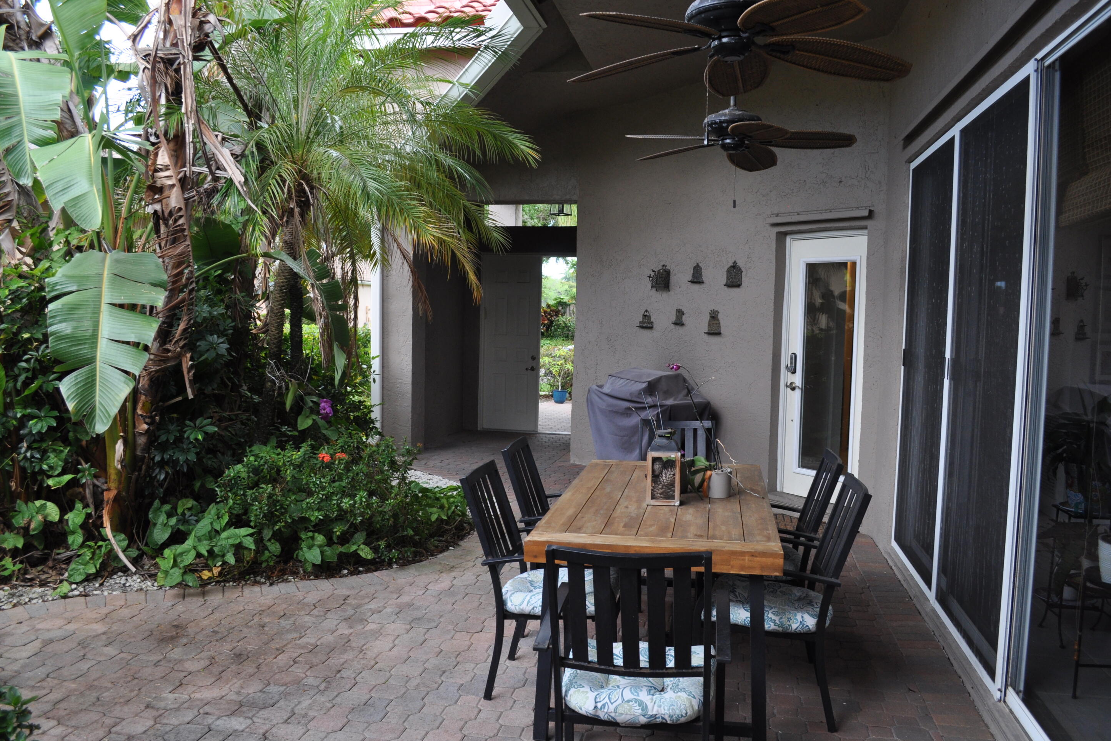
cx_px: 543
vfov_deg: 46.4
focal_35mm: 28
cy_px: 368
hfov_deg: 65.5
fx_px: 864
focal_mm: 18
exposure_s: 1/125
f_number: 5.6
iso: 400
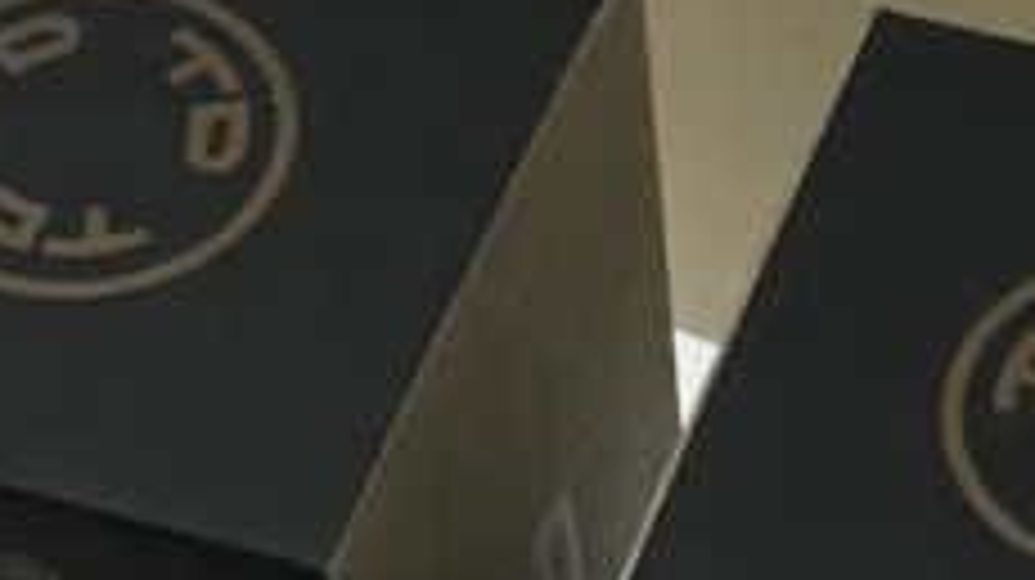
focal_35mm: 164
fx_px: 4498
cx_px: 1017
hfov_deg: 13.0
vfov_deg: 5.3
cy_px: 3075
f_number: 1.78
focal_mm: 6.86
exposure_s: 1/106
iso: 64
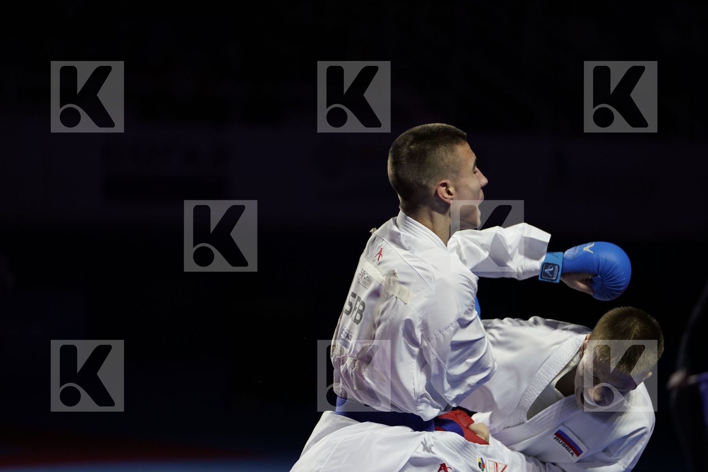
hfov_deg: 14.0
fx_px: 2891
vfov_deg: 9.3
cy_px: 236
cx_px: 354
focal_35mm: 147
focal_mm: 147
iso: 1000
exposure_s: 1/1000
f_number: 2.8
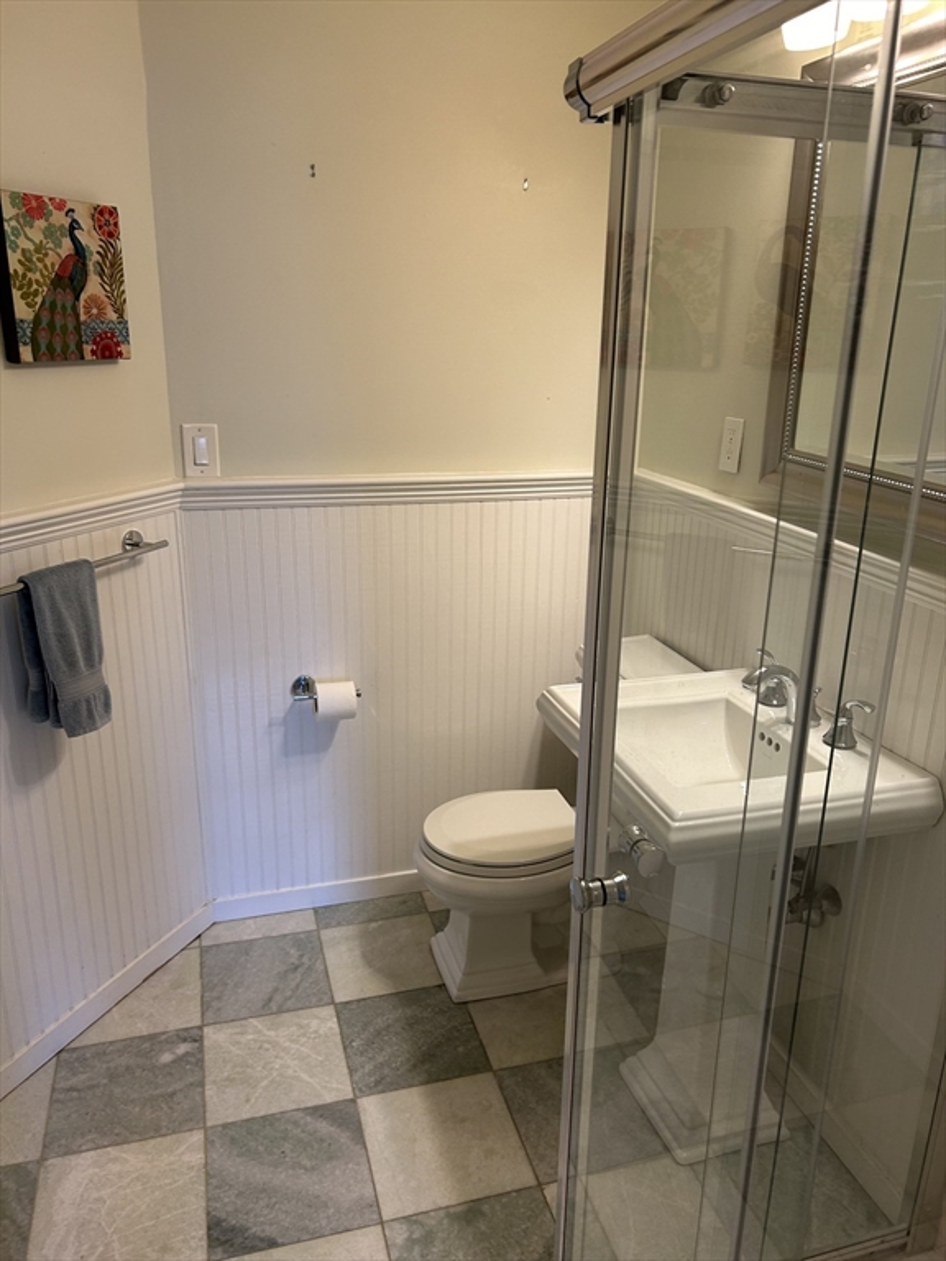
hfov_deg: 53.1
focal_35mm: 26
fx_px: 947
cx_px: 473
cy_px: 630
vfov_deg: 67.3
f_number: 1.5
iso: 80
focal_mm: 5.7
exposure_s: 1/60
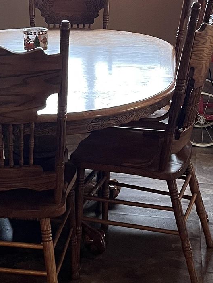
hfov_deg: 16.9
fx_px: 697
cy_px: -22
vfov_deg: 21.9
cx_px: -9
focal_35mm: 85
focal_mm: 5.1
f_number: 1.6
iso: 160
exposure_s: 1/60
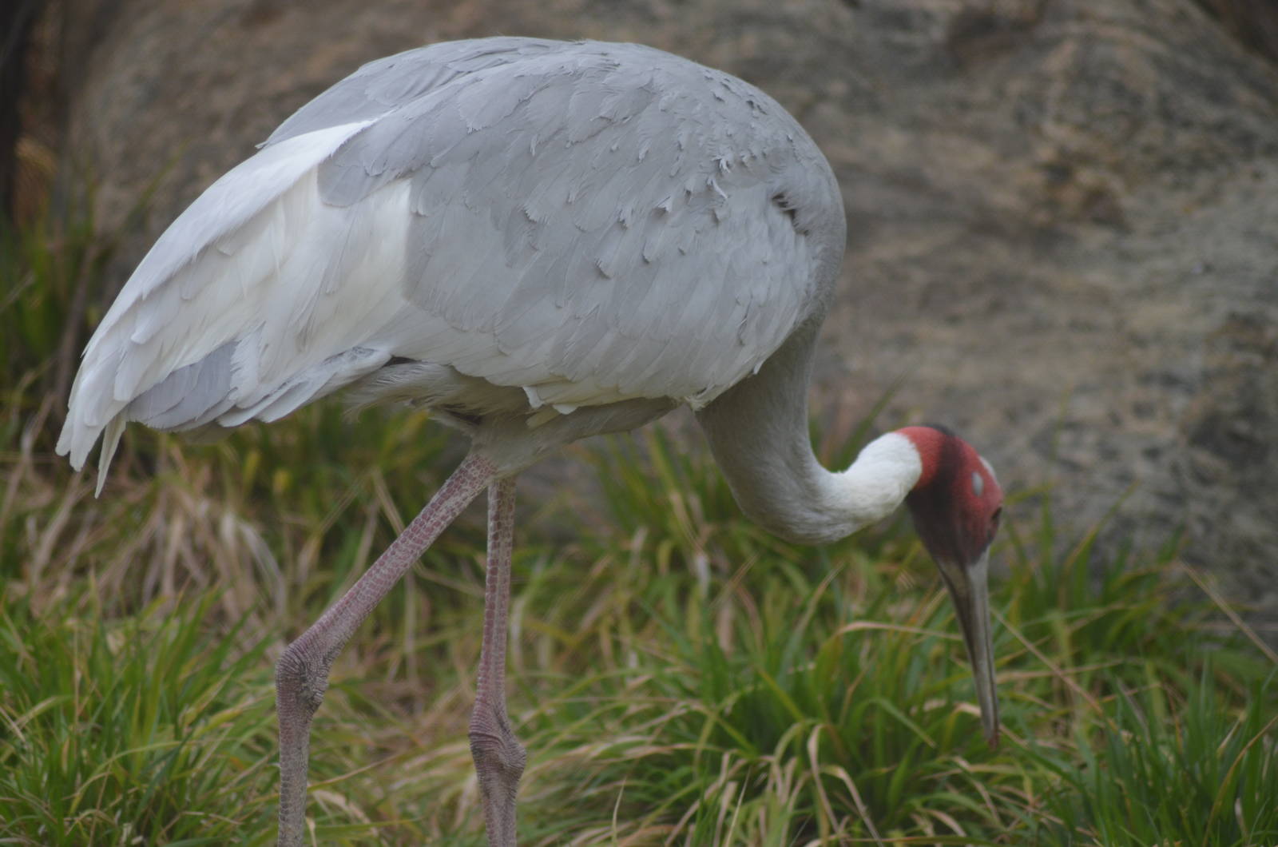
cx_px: 639
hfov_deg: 6.3
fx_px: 11692
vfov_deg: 4.1
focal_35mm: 330
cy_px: 424
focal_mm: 220
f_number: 4.8
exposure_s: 1/1000
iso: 400
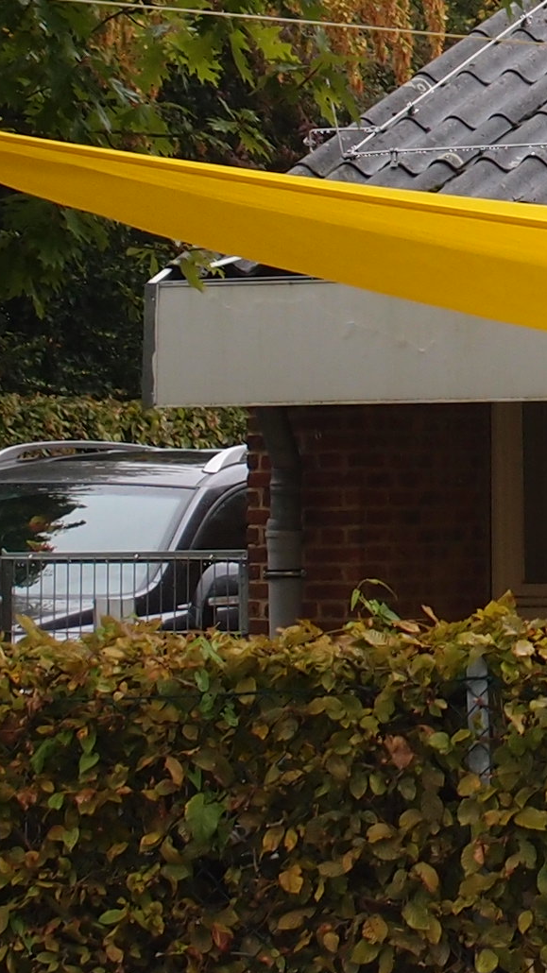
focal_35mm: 193
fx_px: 4979
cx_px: 1080
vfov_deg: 11.1
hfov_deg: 6.1
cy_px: 280
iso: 100
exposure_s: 1/250
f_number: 2.8
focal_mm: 10.83
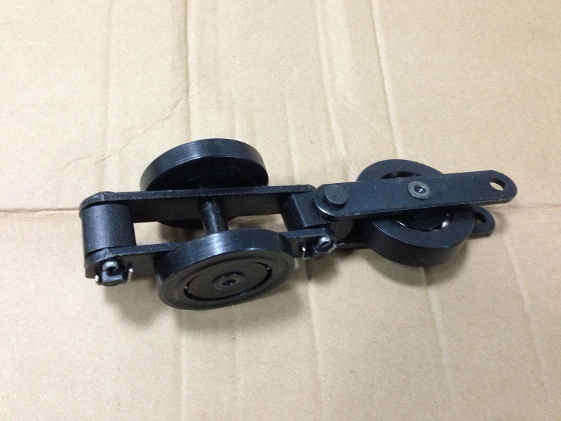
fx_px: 535
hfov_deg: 55.4
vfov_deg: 42.9
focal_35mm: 33
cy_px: 210
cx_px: 280
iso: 500
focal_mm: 4.13
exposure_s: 1/17
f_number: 2.4
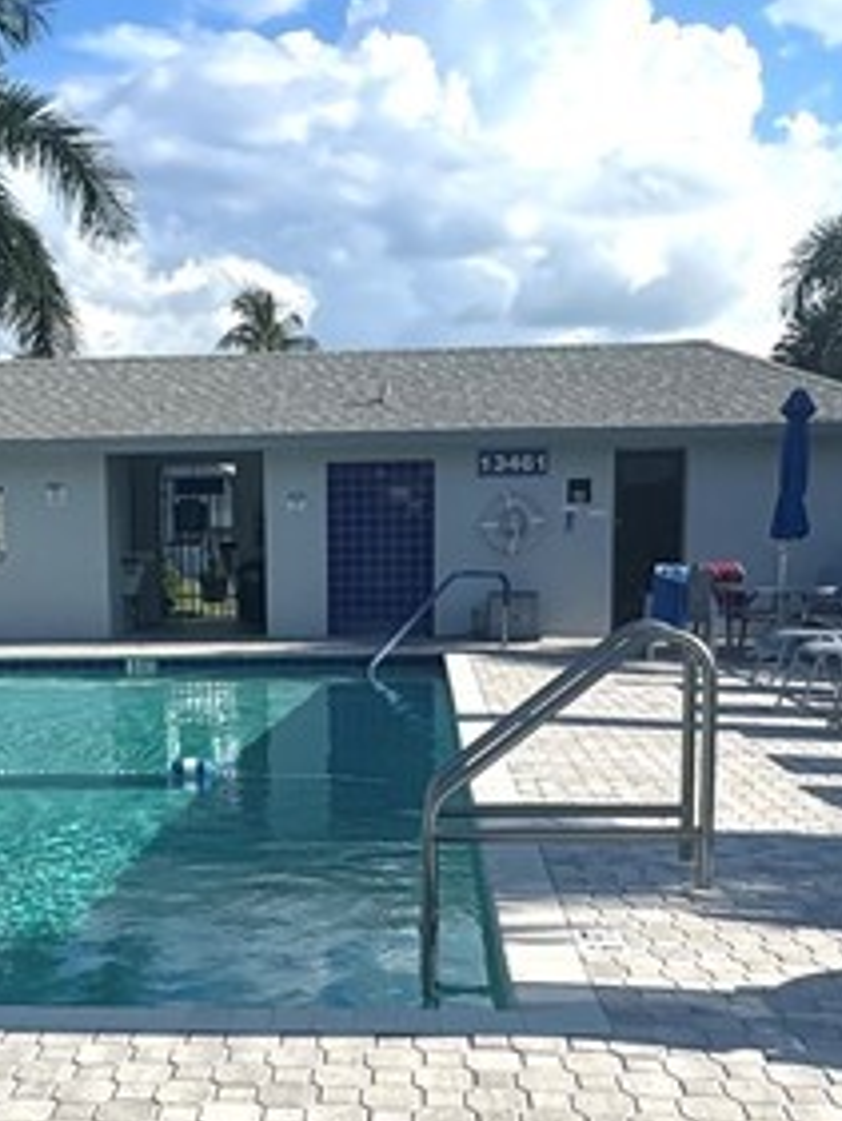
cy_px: 806
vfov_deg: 36.8
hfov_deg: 28.3
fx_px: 1653
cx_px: 243
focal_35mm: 51
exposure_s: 1/2770
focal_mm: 2.22
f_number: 2.2
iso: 50
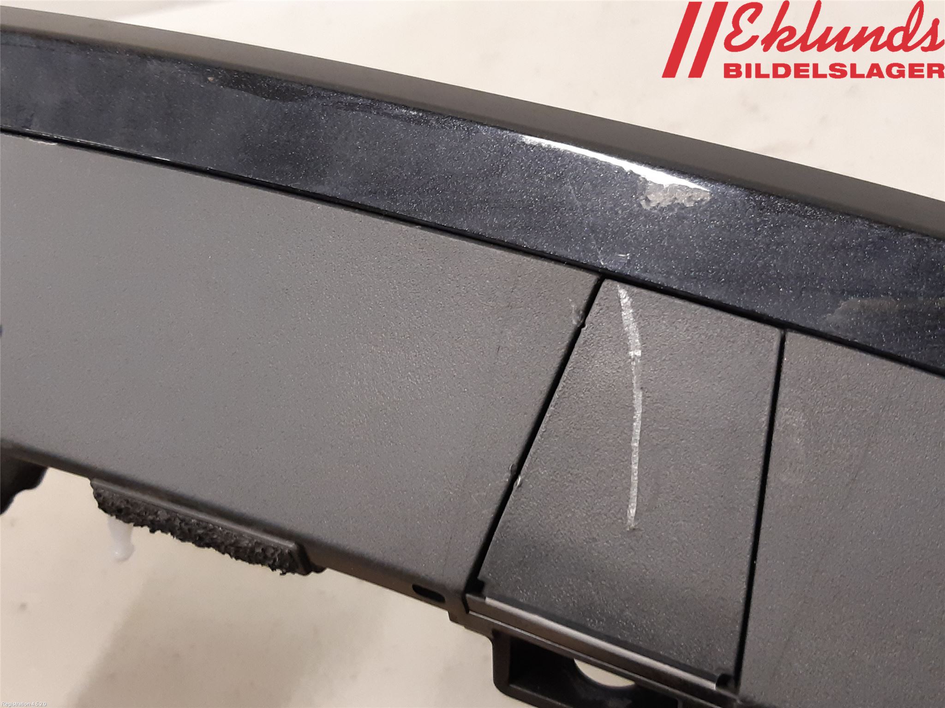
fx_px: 710
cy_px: 354
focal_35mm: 26
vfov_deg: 53.1
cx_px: 472
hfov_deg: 67.3
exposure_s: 1/33
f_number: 1.7
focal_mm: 3.93
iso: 200
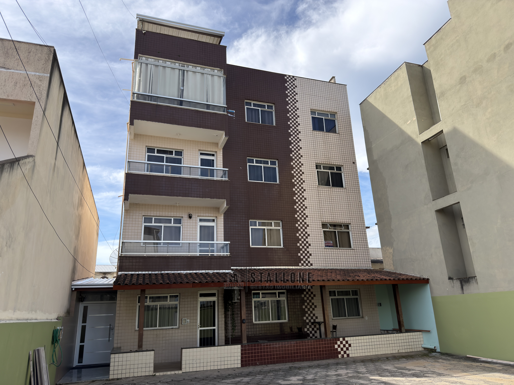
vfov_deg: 56.8
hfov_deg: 71.6
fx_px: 356
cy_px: 192
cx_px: 257
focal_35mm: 24
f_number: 1.78
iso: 100
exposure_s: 1/3497
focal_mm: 6.76
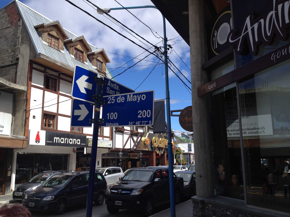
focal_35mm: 35
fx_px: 293
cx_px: 145
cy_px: 108
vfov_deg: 40.7
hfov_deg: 52.6
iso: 50
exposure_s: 1/2045
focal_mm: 4.28
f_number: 2.4
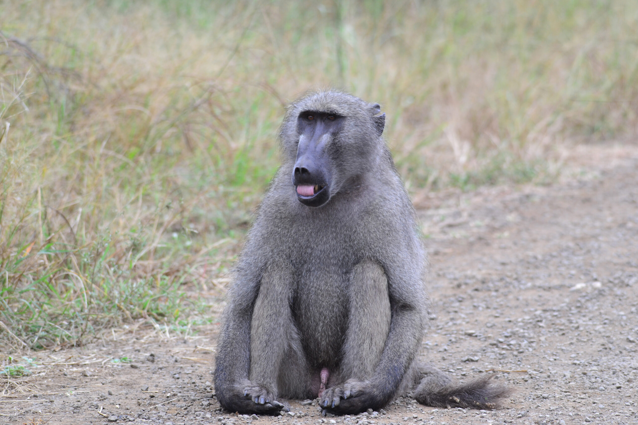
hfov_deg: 6.9
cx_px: 319
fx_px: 5317
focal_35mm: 300
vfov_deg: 4.6
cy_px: 212
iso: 400
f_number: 5.6
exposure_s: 1/50
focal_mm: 200
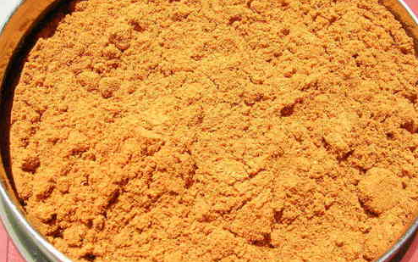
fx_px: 501
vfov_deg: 29.2
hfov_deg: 45.3
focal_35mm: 44
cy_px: 120
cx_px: 211
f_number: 5.8
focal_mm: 6.2
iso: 50
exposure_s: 1/169
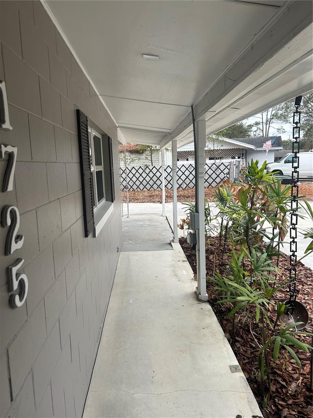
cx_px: 156
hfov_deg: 53.1
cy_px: 209
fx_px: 313
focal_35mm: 26
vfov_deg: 67.3
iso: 50
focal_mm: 5.7
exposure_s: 1/674
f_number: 1.5
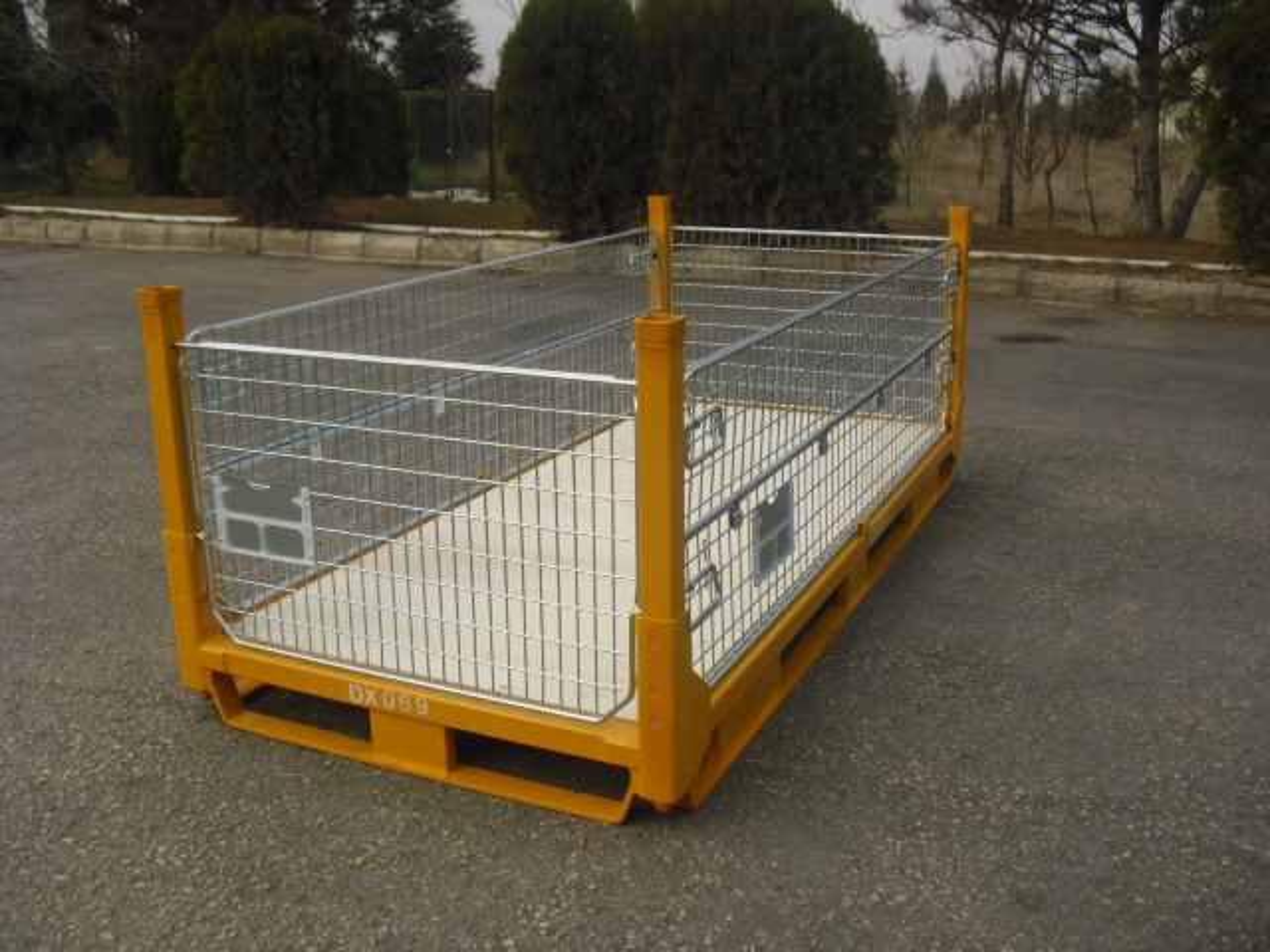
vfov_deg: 39.7
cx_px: 635
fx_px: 1321
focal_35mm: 36
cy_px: 476
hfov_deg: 51.4
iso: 80
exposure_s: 1/200
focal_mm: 6.3
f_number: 7.8
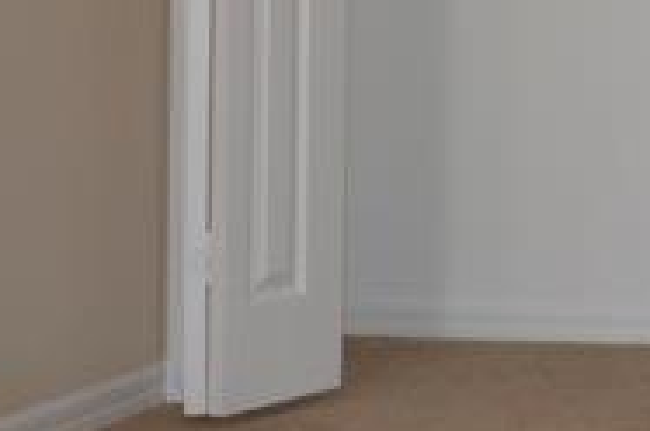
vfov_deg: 10.9
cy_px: -125
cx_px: 945
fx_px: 2217
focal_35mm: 123
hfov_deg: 15.5
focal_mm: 24
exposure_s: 1/60
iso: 2000
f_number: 3.8
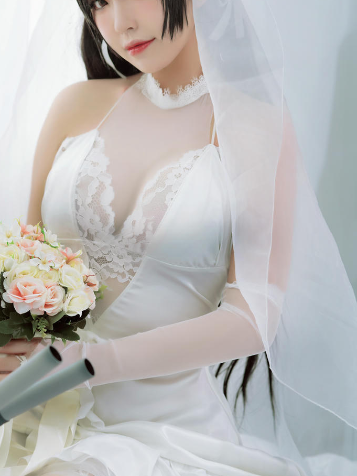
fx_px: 1856
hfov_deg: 11.0
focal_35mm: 135
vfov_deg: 14.6
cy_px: 218
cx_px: 95
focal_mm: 85
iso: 125
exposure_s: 1/100
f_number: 2.8
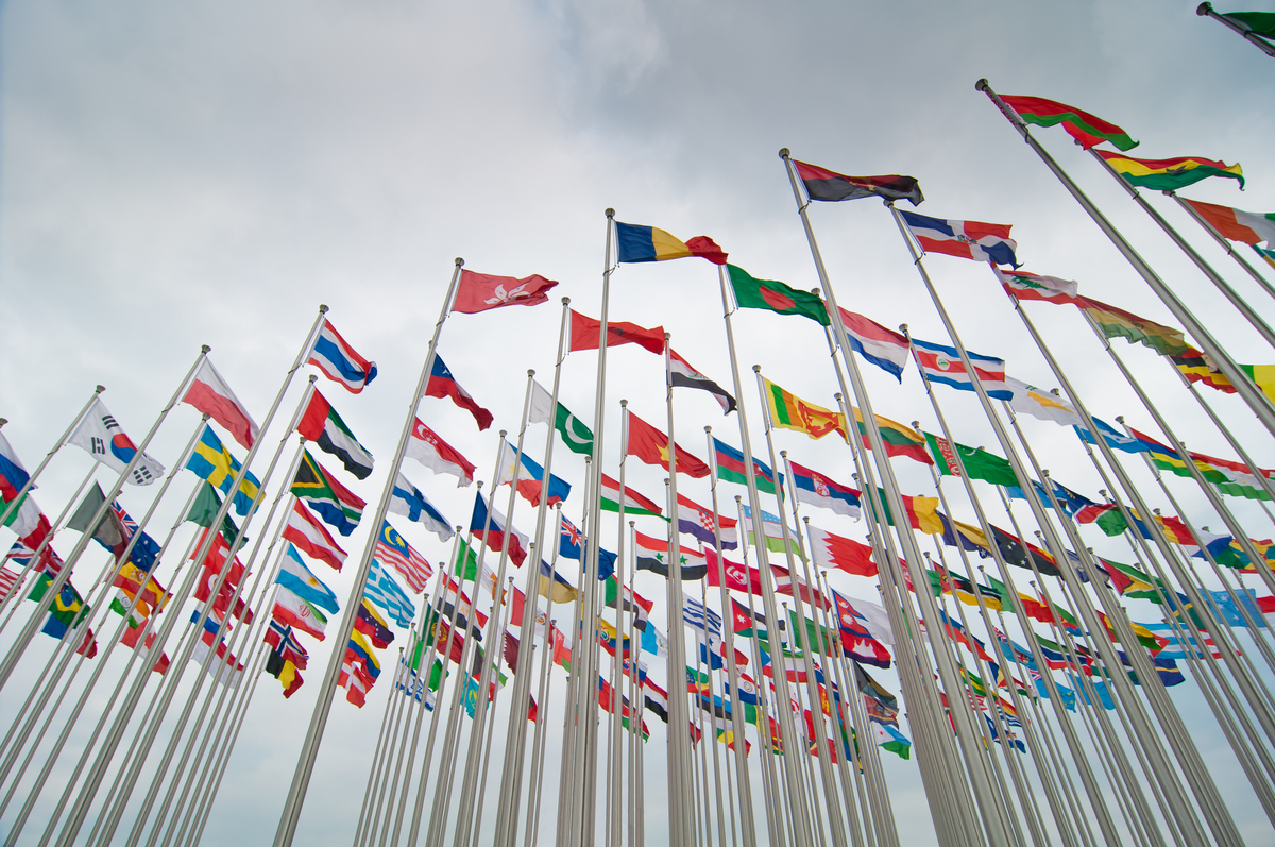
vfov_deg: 67.2
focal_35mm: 18
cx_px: 638
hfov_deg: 90.1
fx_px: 637
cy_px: 424
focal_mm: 12
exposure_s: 1/320
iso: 100
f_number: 8
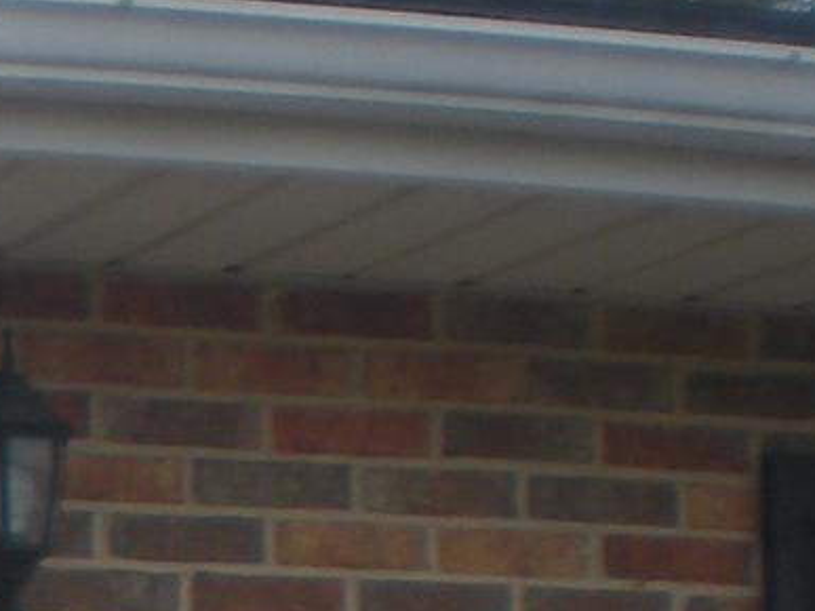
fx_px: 4731
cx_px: -1278
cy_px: 1542
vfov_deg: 6.9
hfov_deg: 8.7
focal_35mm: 201
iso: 64
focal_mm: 6.3
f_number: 4.6
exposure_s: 1/212
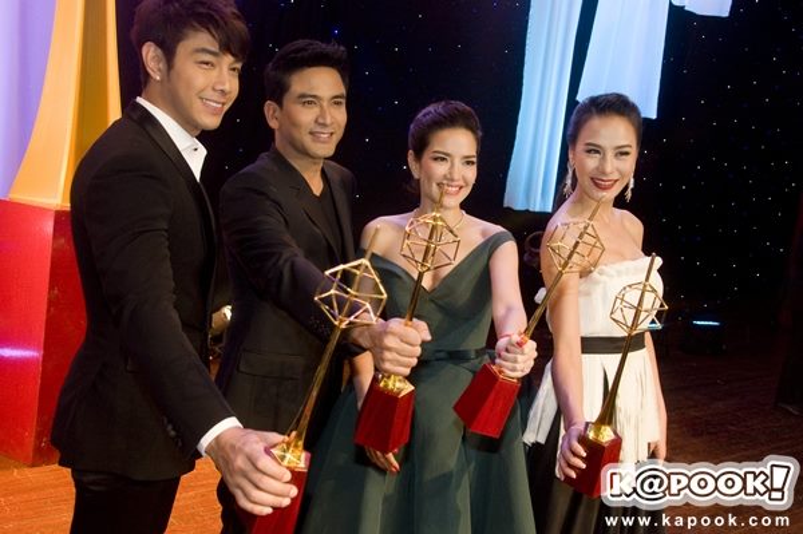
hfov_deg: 53.2
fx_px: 802
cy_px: 267
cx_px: 402
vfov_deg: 36.8
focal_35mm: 36
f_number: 5.6
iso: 800
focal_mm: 24
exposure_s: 1/80
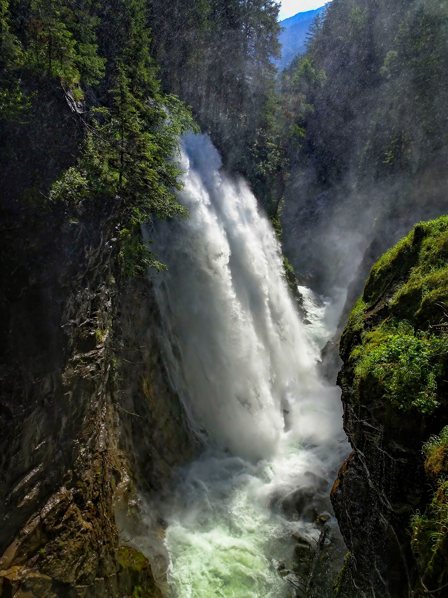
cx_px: 224
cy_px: 299
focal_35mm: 24
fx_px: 414
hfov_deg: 56.8
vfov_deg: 71.6
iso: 80
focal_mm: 4.1
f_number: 3.5
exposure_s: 1/800
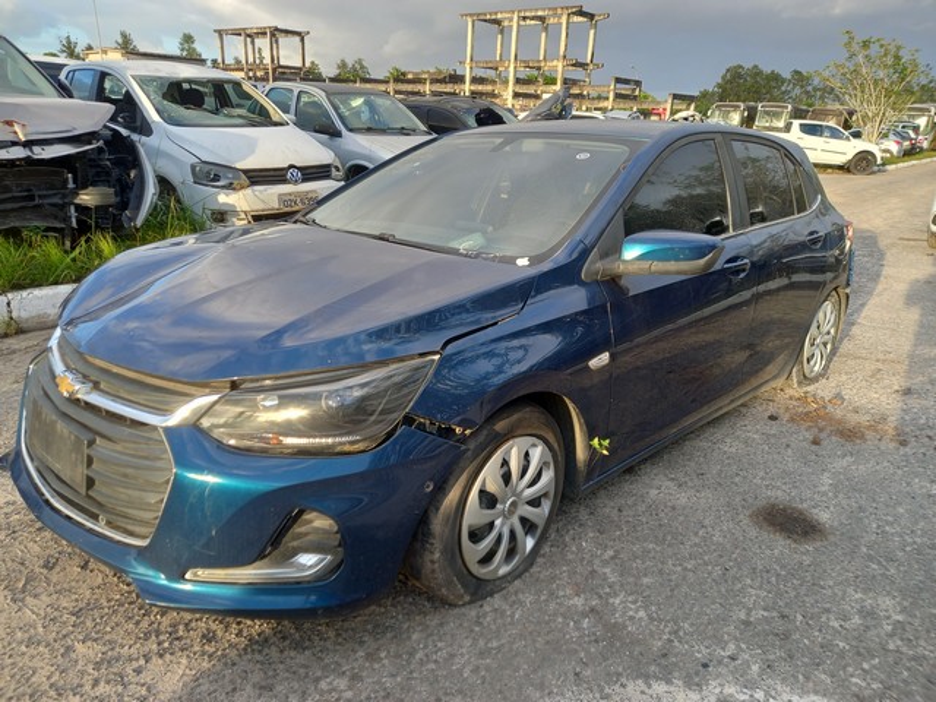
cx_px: 468
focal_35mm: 25
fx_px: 676
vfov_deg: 54.9
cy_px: 351
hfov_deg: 69.4
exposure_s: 1/120
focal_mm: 4.6
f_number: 2
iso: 50
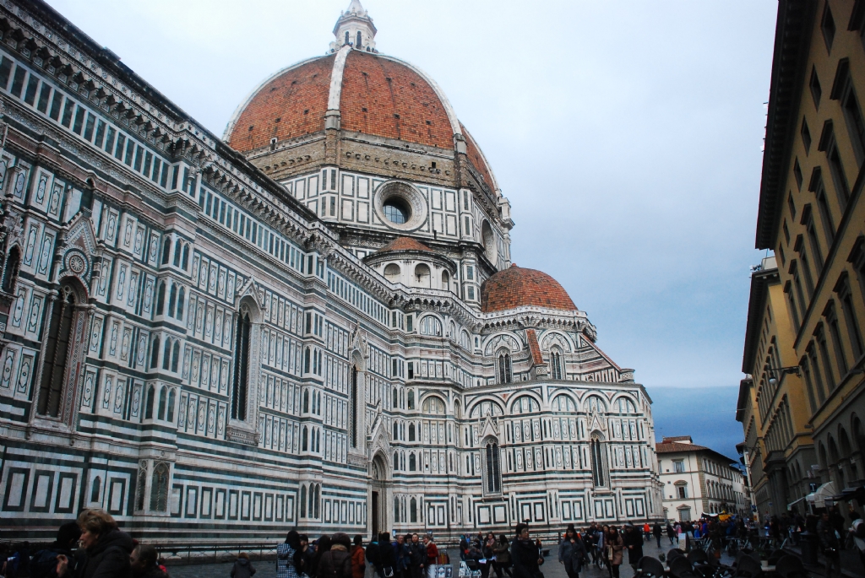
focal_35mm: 30
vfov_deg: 43.7
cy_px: 289
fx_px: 722
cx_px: 432
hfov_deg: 61.9
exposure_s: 1/500
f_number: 3.8
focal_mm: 20
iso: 1000
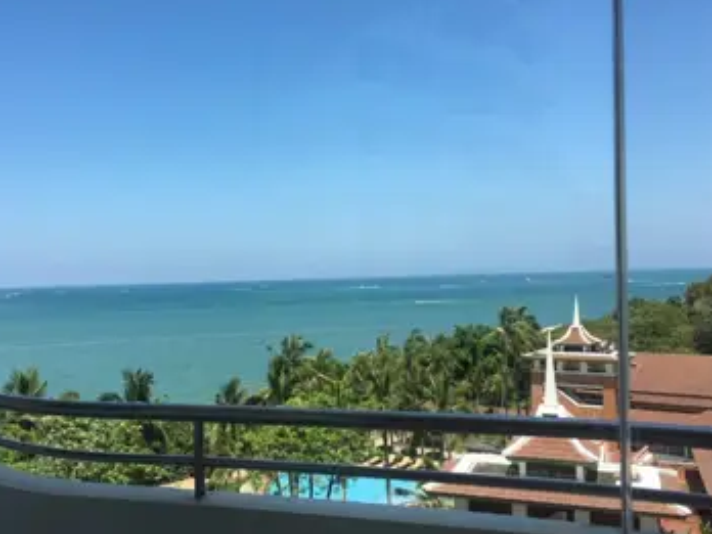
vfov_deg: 40.6
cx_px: 313
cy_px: 302
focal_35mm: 35
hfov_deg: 52.5
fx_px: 720
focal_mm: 4.15
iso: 25
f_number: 2.2
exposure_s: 1/1166
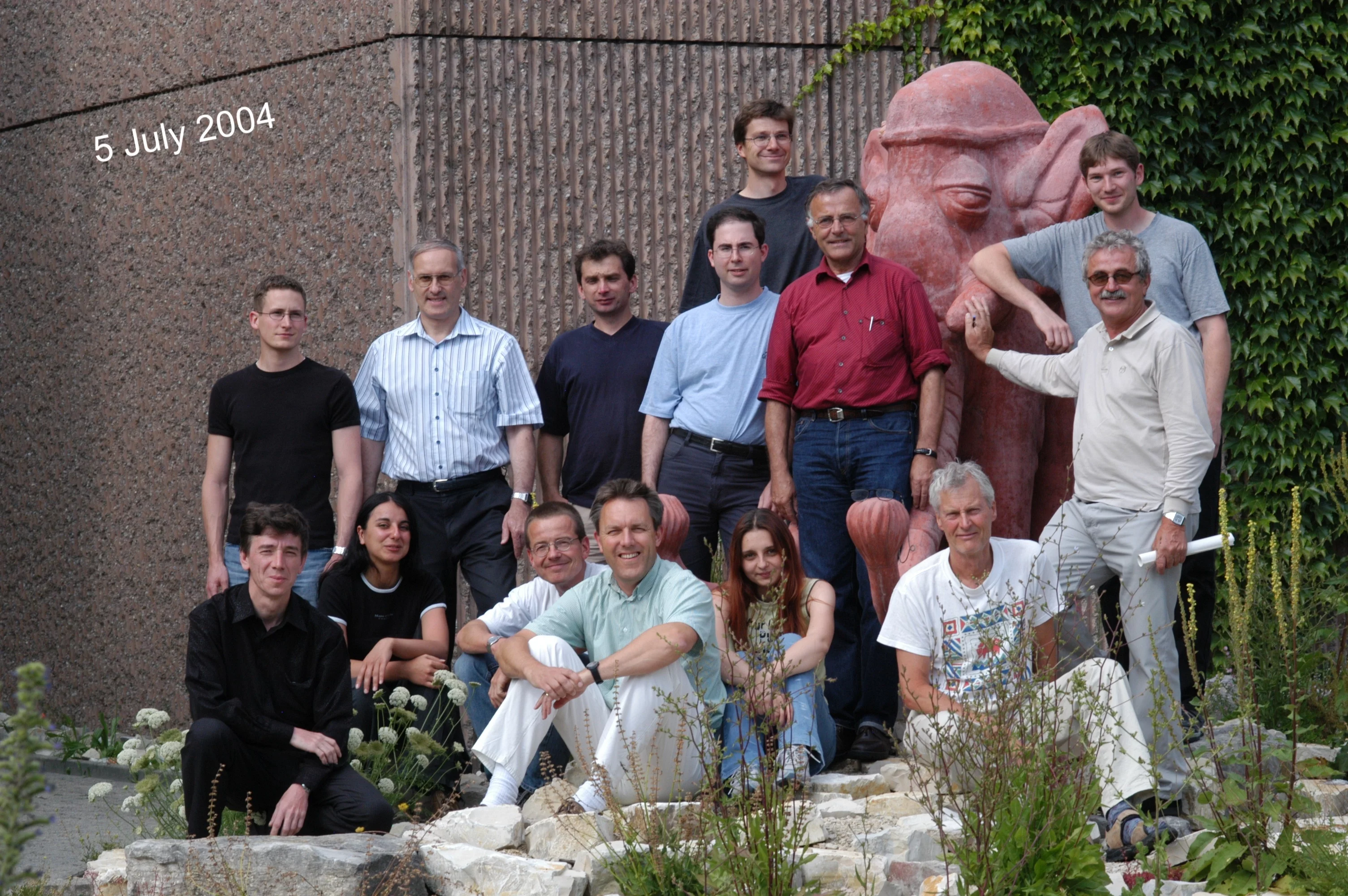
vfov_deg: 10.7
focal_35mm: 128
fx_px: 4770
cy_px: 448
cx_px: 674
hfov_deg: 16.1
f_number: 10
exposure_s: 1/350
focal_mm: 85
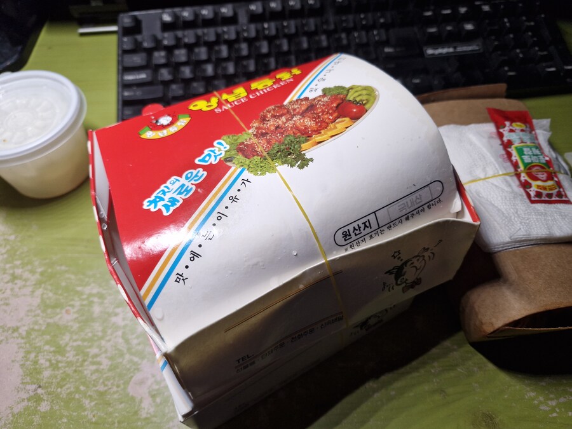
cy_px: 214
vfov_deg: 58.9
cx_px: 286
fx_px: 380
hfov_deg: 73.9
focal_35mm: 23
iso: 50
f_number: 1.8
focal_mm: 5.54
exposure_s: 1/120
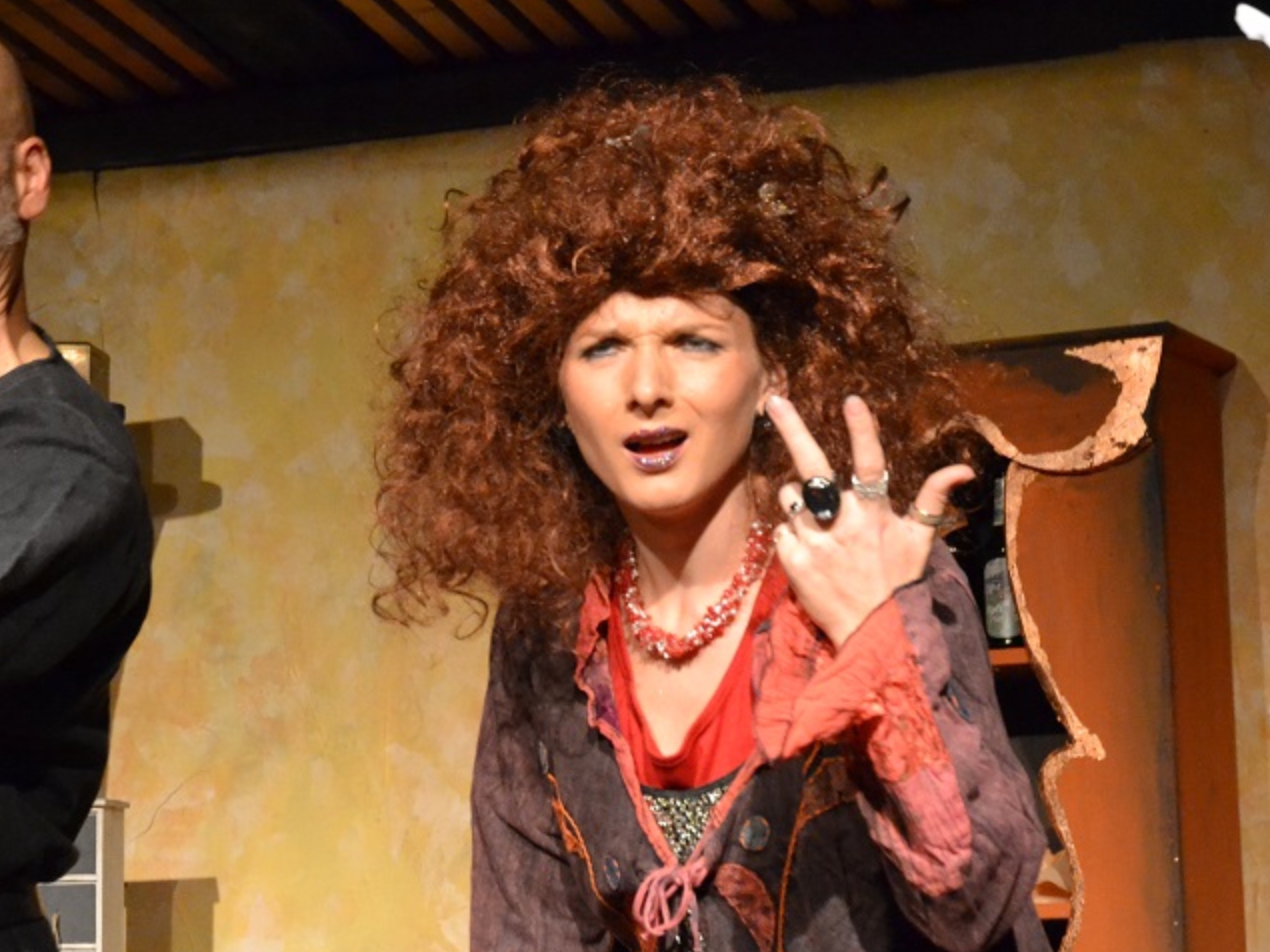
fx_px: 4402
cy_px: 594
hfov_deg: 16.3
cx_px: 236
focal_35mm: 120
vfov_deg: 12.3
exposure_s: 1/50
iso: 3200
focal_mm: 44
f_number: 4.2
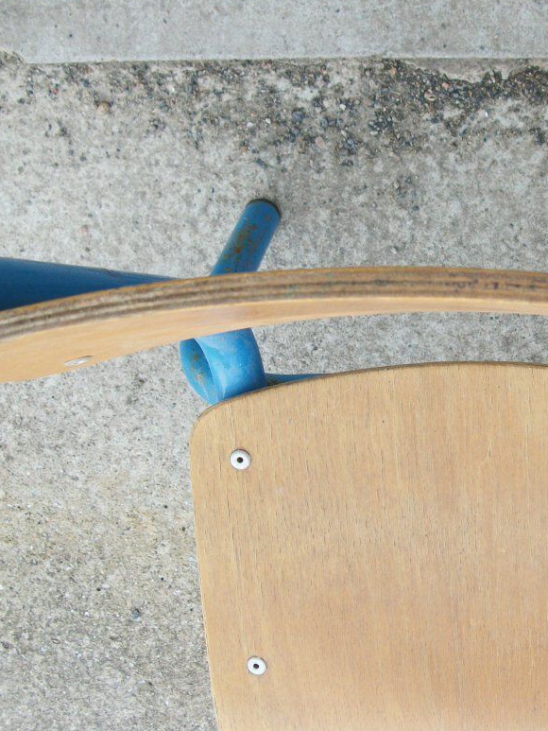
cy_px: 369
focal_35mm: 53
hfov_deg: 27.3
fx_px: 1118
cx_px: 374
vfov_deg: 36.2
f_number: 2.9
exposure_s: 1/200
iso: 80
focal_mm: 5.7
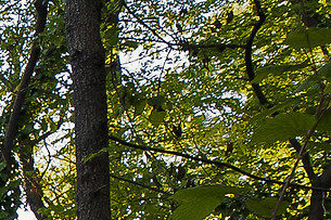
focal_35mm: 110
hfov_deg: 10.2
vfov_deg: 9.2
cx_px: -766
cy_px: 708
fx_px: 1011
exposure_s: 1/80
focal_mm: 14
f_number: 5.6
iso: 450
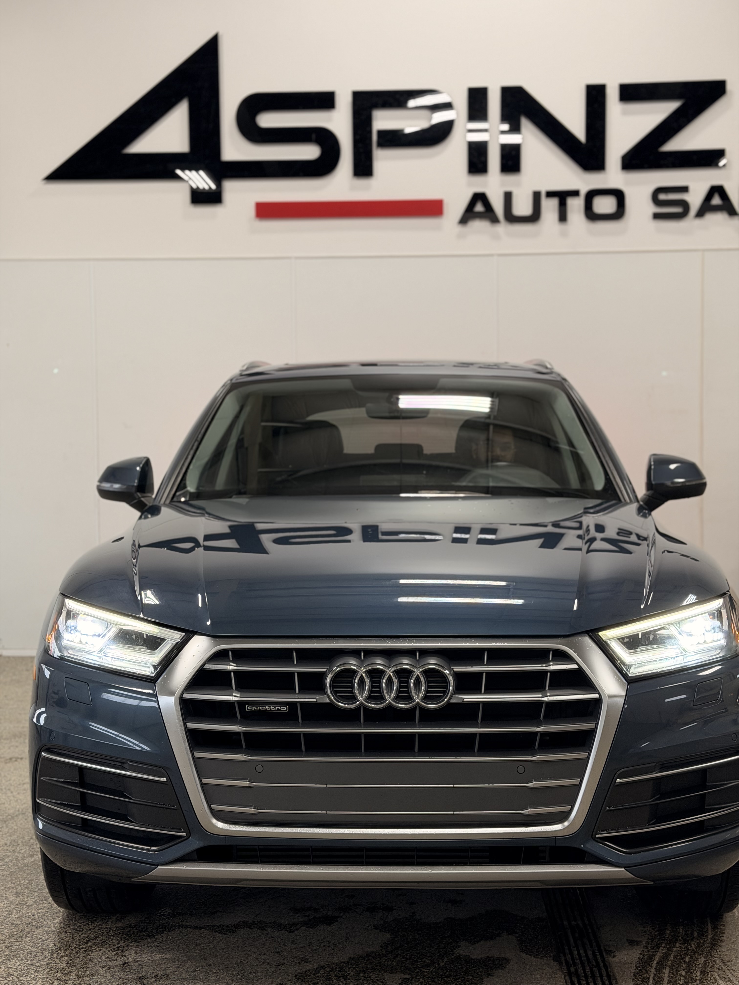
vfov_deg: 39.7
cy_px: 492
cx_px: 370
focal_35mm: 48
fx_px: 1366
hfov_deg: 30.3
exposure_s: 1/190
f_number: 1.78
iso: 100
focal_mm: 6.76
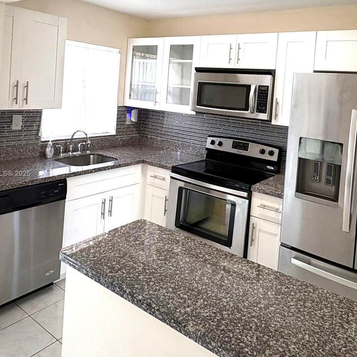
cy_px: 174
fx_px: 245
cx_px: 190
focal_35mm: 21
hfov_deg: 72.1
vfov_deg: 72.1
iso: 80
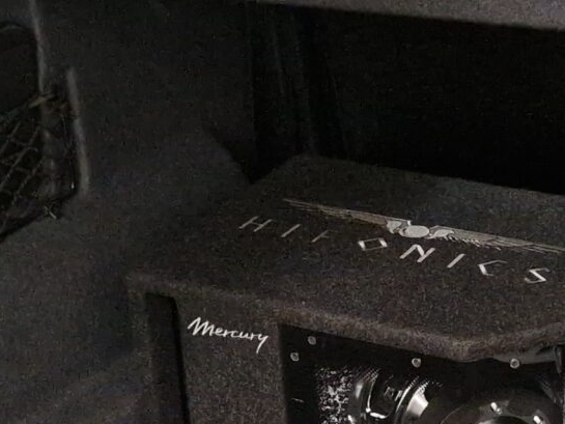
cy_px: 415
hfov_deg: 18.1
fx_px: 1763
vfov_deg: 13.5
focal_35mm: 108
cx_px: 393
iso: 640
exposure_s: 1/100
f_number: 1.8
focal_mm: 5.4
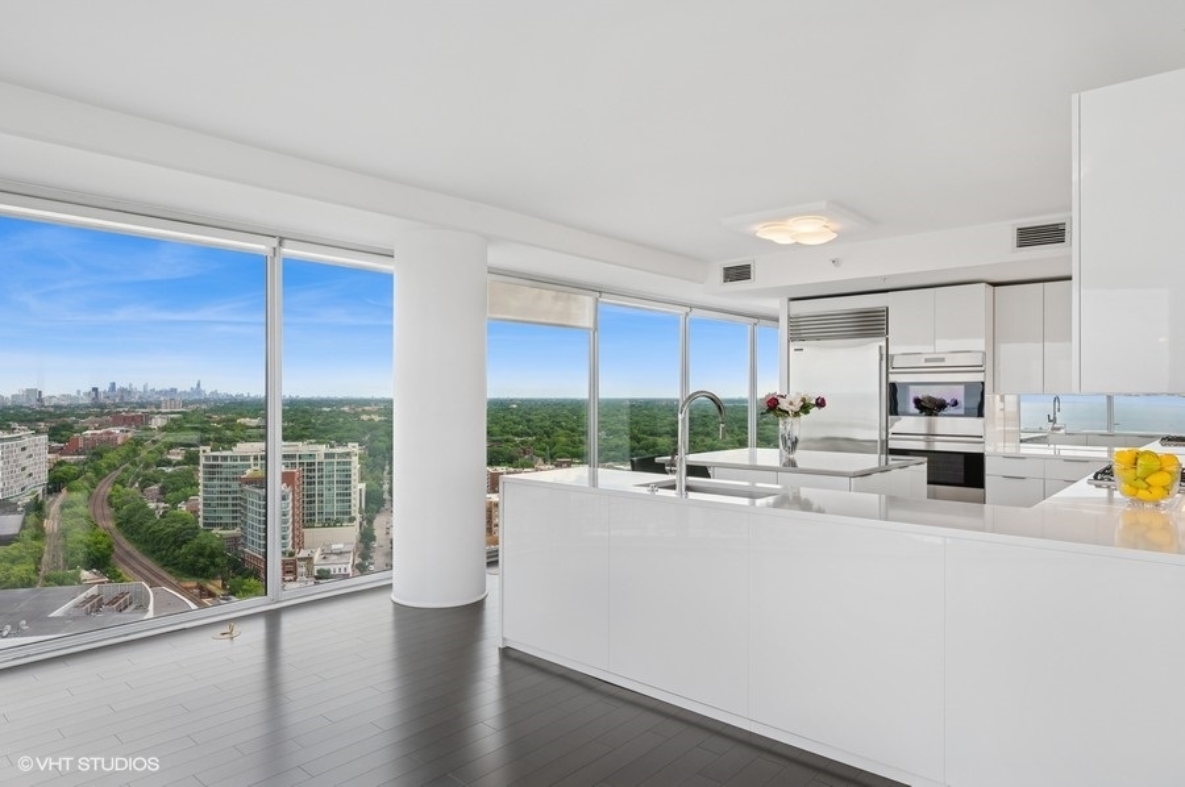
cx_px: 592
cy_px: 394
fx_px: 690
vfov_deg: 59.4
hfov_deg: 81.3
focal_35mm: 21
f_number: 9.5
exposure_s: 1/60
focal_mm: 21
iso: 200
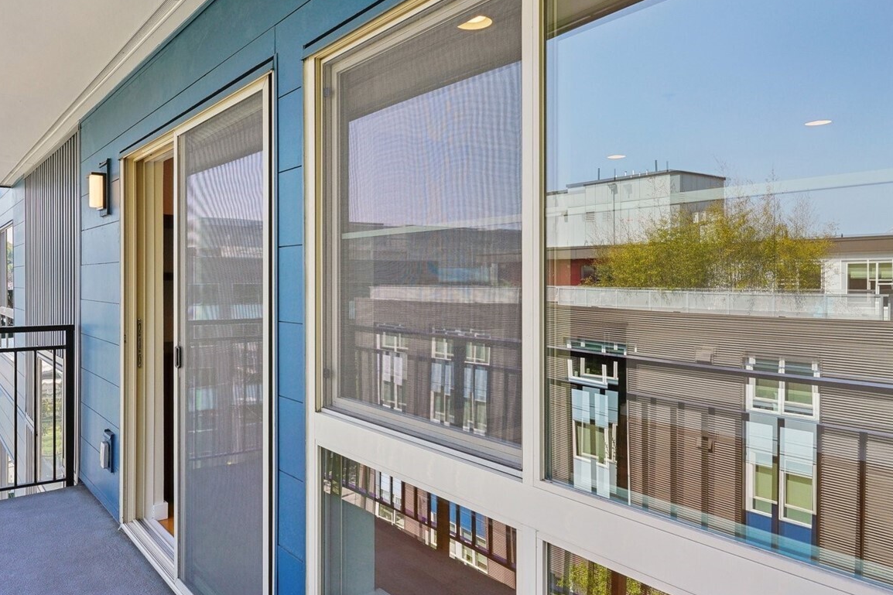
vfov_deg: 51.2
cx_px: 342
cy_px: 278
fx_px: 620
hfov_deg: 70.5
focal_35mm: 25
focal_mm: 17
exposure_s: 1/125
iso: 250
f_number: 8
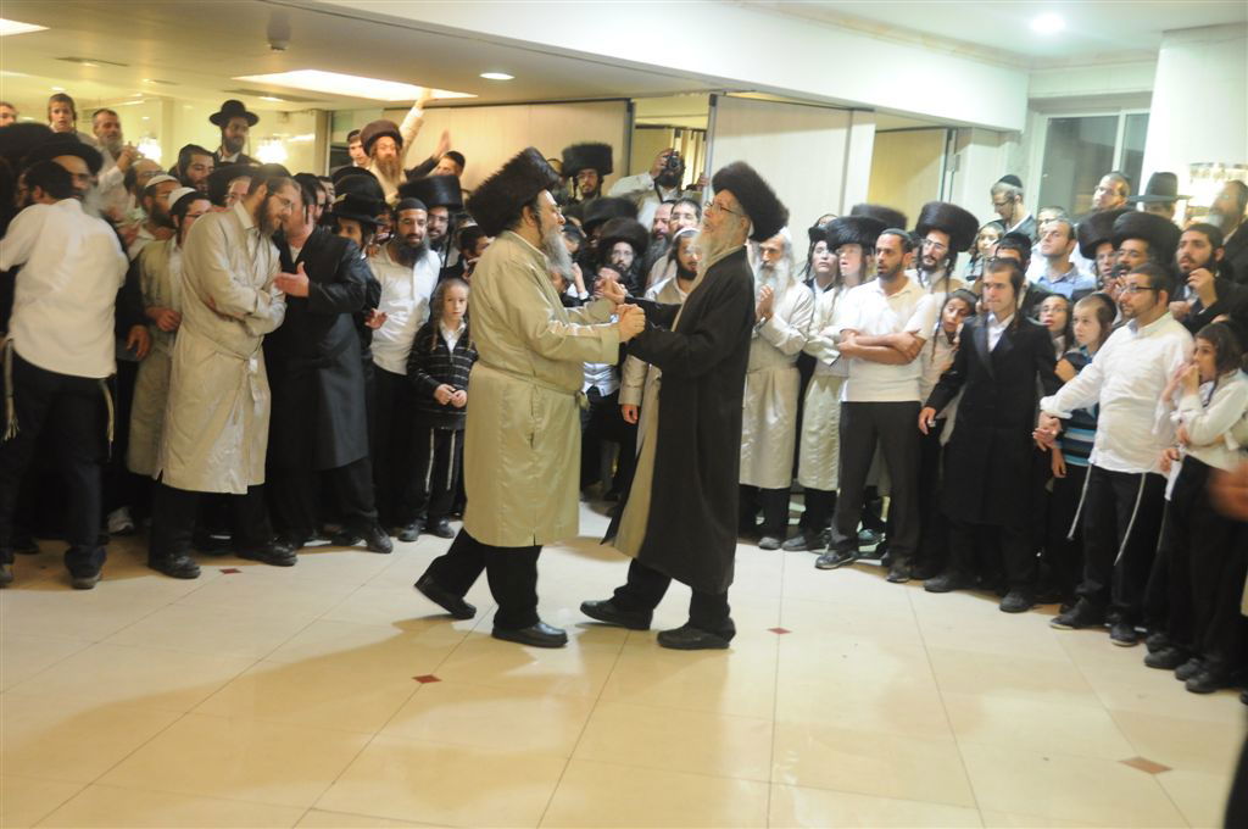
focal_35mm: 40
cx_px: 624
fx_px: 1402
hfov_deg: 48.0
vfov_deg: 32.9
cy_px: 414
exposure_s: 1/30
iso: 1250
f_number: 4
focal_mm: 27
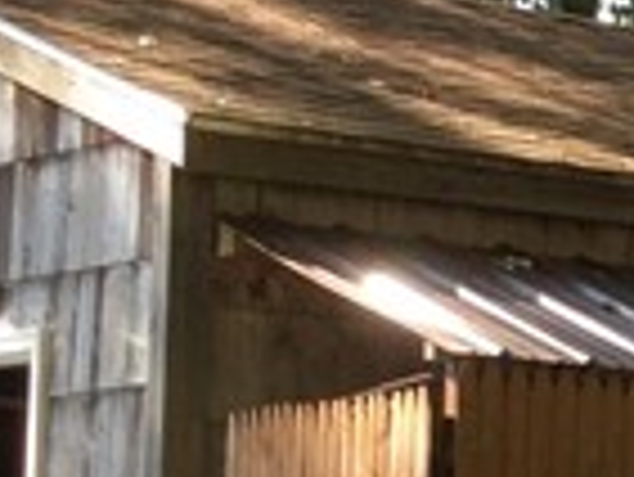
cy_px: 648
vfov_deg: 6.5
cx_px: 1592
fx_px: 4124
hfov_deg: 8.0
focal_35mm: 225
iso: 25
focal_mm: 3.3
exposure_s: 1/120
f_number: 2.4
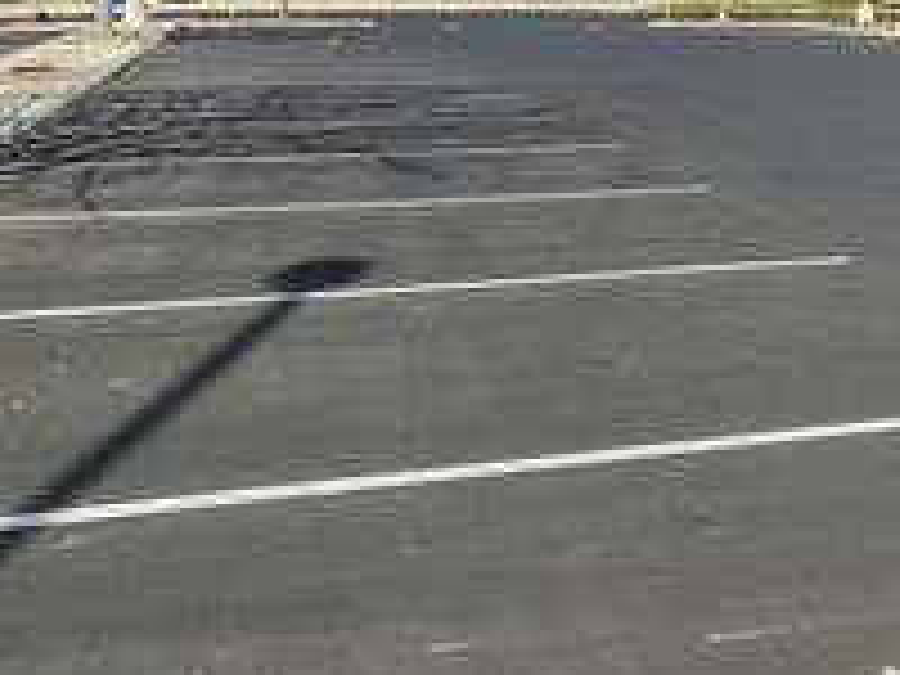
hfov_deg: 34.9
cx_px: 792
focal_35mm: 52
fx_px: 1352
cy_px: 81
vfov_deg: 27.1
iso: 32
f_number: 1.8
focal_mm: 4.25
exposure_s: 1/2967
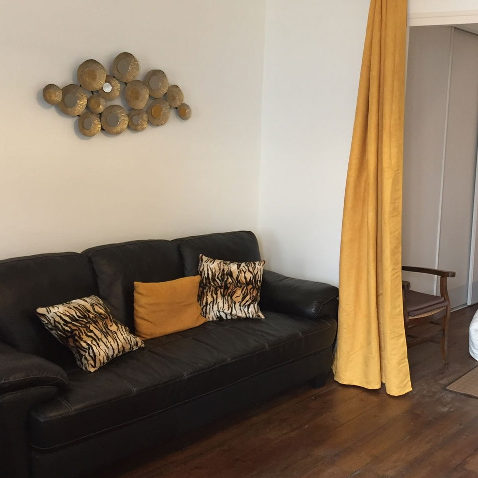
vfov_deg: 39.1
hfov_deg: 38.4
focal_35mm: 43
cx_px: 342
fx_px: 672
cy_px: 208
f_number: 2.2
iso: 125
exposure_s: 1/33
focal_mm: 4.15
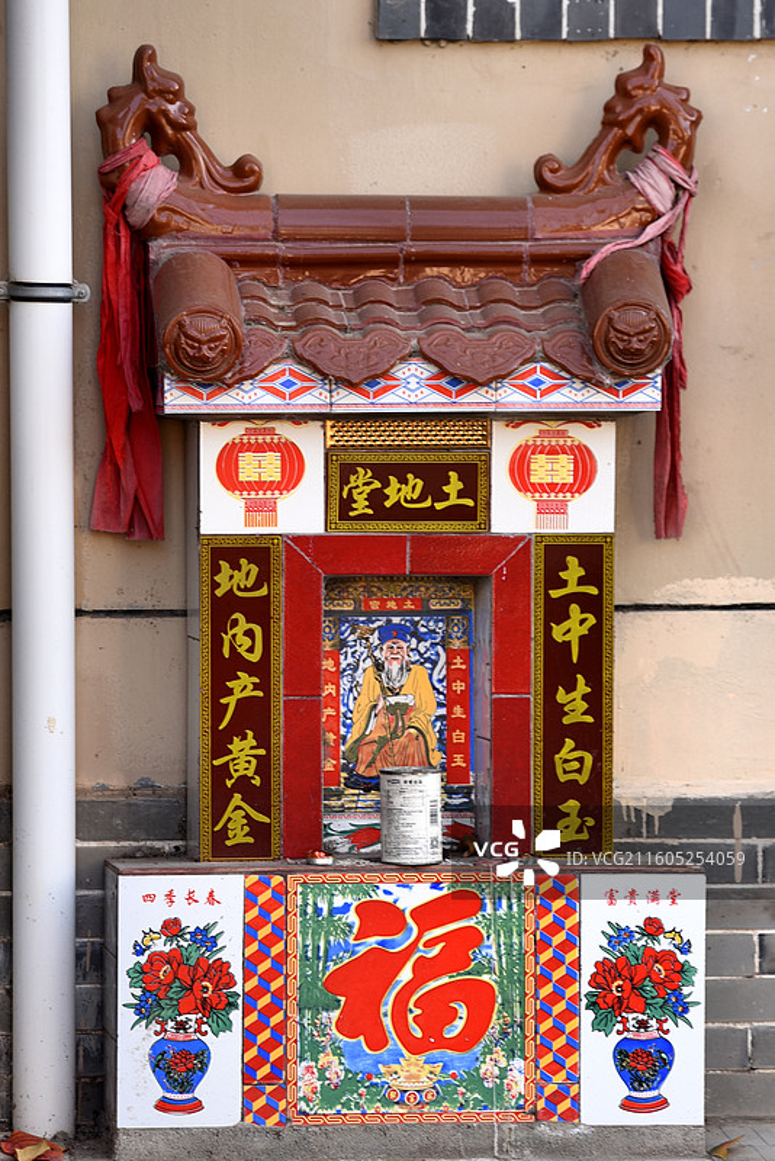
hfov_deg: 8.1
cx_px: 388
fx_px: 5484
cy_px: 580
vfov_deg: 12.1
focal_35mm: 170
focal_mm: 170
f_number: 4
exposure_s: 1/100
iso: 100
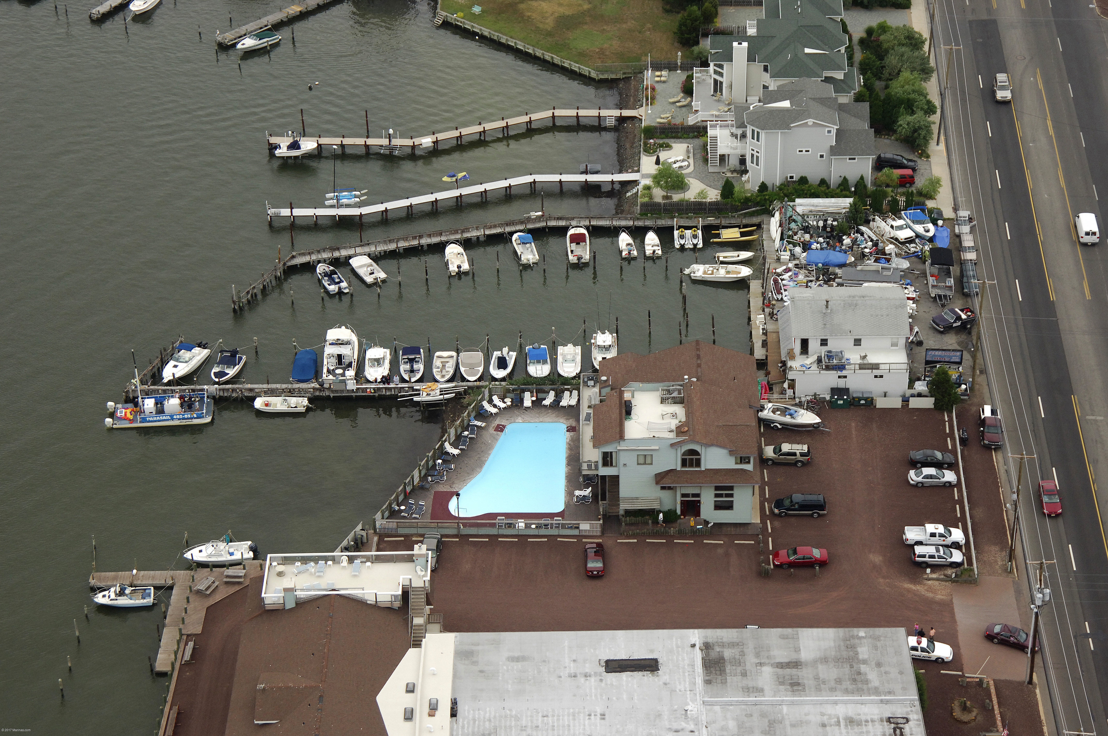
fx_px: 2536
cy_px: 368
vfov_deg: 16.5
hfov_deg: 24.6
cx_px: 554
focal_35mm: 82
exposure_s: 1/1000
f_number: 6.7
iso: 400
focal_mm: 55
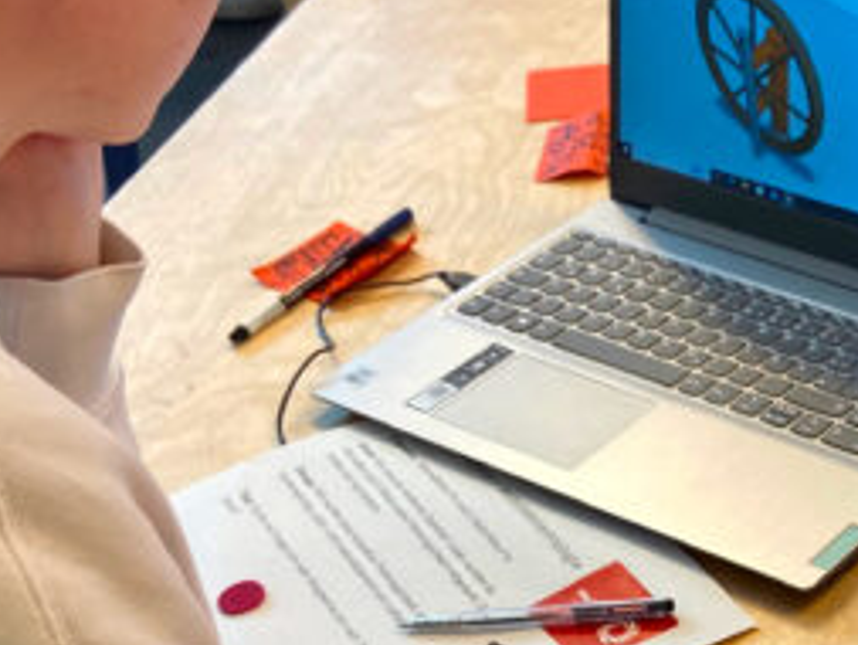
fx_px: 1959
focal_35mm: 79
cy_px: 445
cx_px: 1139
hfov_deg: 22.0
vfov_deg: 18.6
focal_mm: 4.25
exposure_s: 1/50
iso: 64
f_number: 1.8
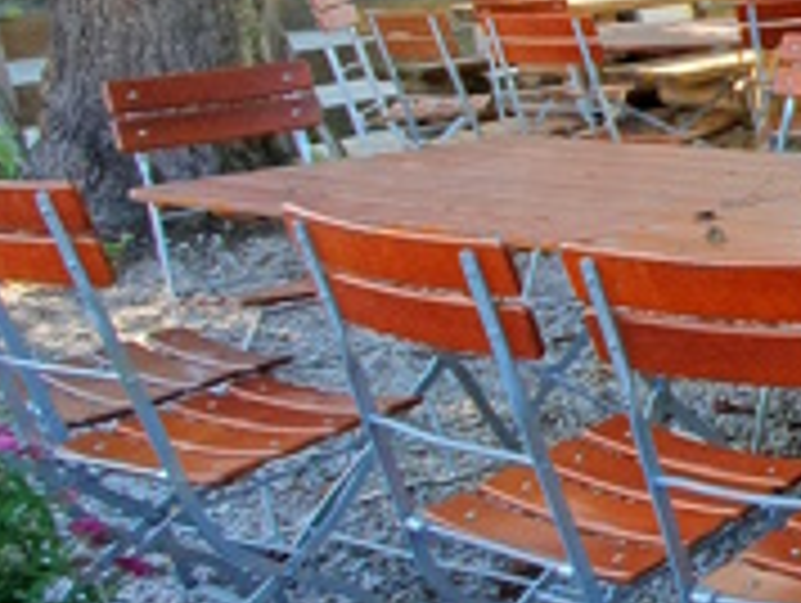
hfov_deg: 20.7
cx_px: 1341
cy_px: 104
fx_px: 1691
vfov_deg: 20.0
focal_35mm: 73
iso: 50
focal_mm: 1.8
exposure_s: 1/131
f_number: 2.2
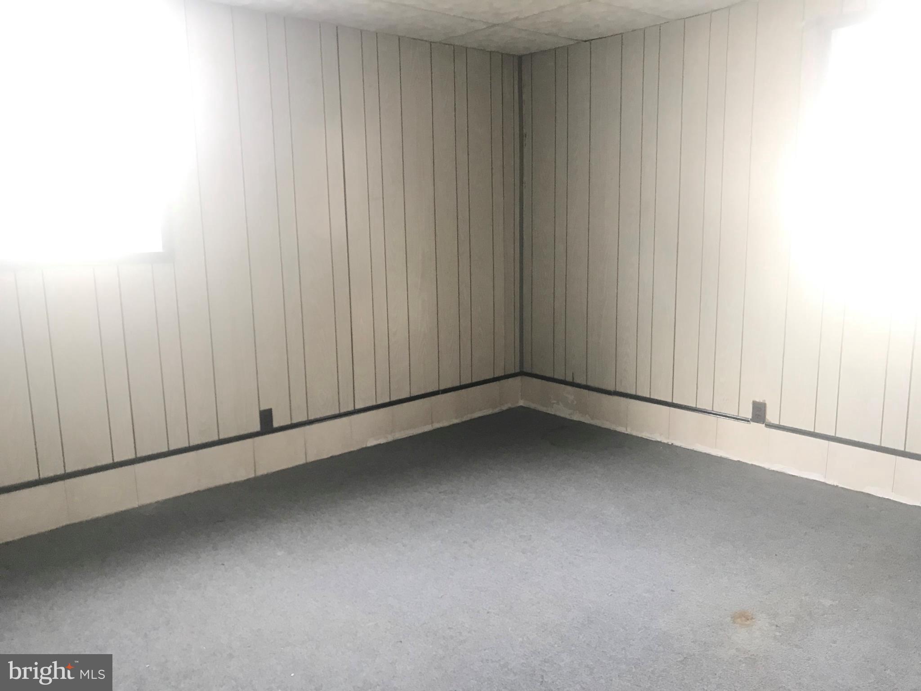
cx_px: 460
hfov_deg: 63.4
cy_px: 346
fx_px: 745
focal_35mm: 28
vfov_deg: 49.7
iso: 64
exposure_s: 1/15
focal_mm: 3.99
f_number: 1.8
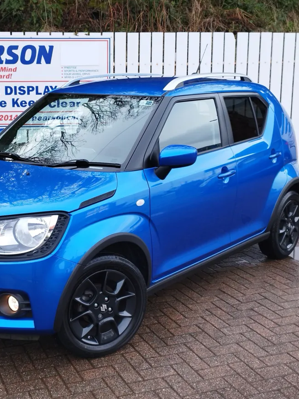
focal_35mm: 33
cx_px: 79
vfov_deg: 55.3
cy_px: 200
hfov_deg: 41.8
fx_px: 380
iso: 50
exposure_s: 1/144
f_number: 1.89
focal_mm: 5.89
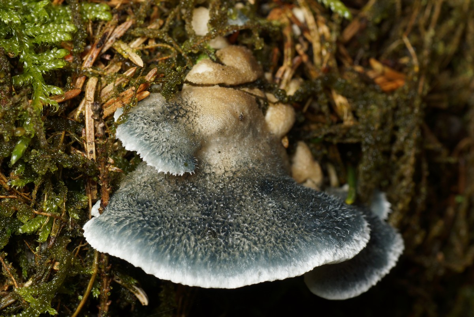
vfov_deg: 10.2
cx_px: 237
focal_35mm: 135
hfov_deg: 15.2
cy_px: 158
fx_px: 1779
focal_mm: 90
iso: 100
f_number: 11
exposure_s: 1/60
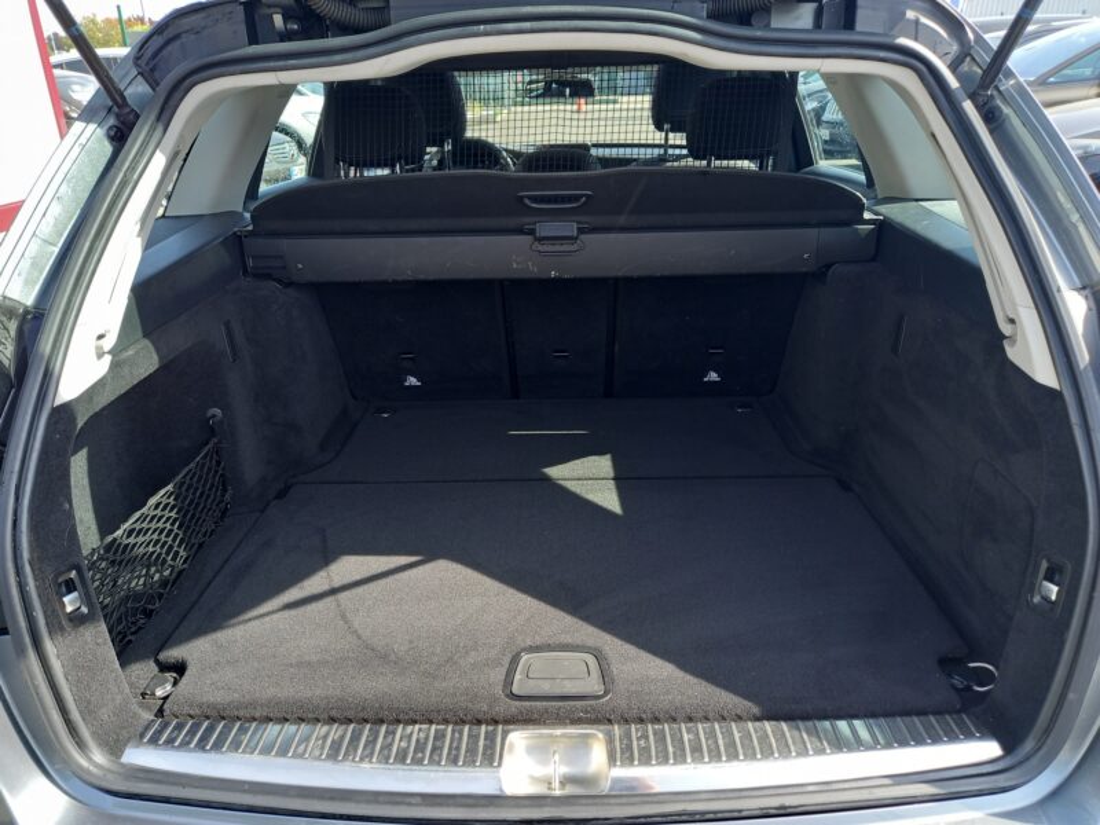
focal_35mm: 25
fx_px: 794
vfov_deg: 54.9
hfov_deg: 69.4
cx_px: 550
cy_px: 412
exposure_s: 1/50
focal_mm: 4.6
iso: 32
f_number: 2
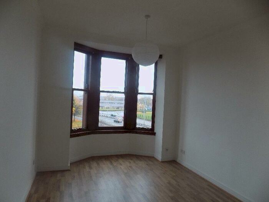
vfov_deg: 58.9
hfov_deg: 73.9
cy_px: 101
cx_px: 134
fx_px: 179
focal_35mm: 23
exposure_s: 1/30
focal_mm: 4
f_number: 3.1
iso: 160
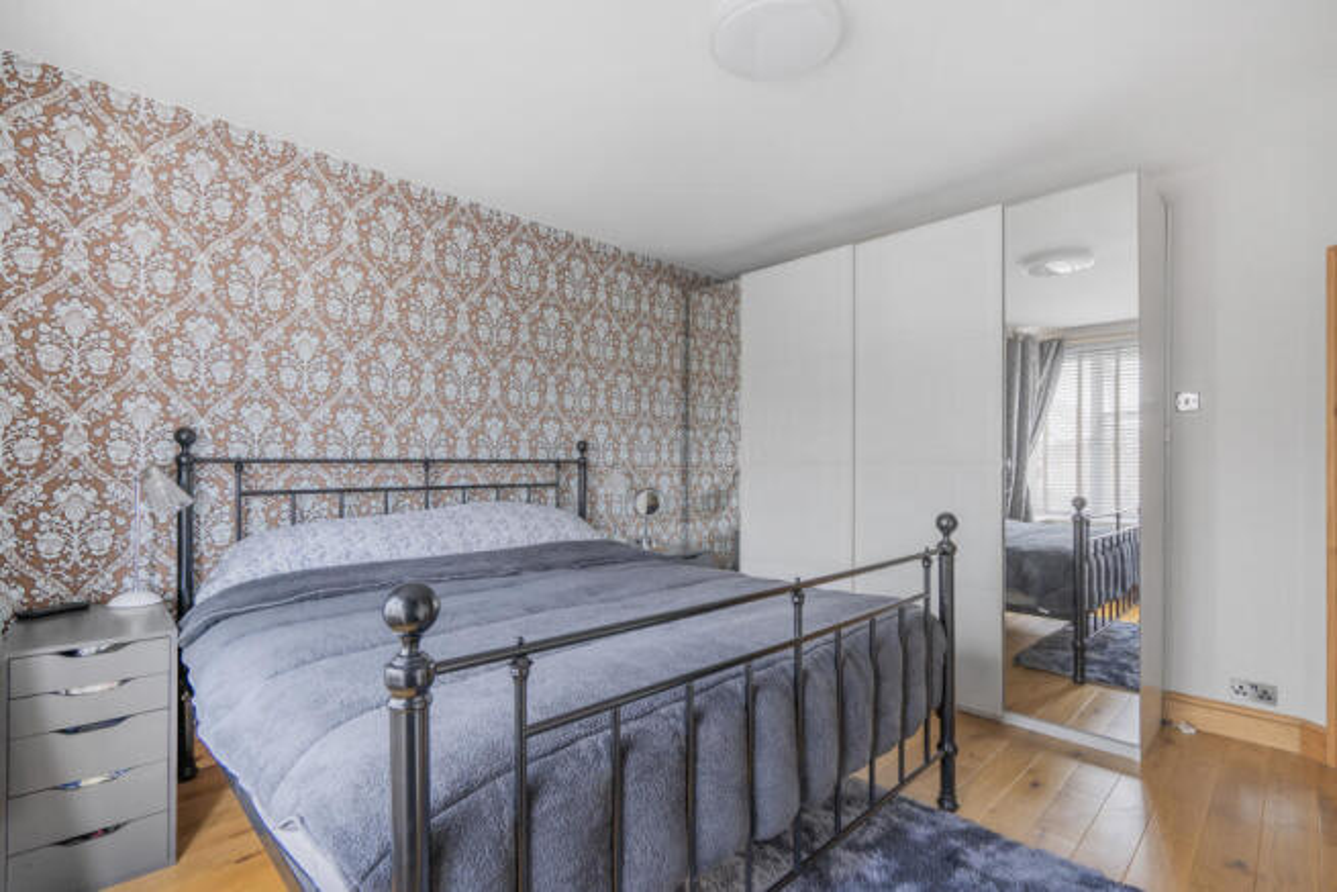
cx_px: 668
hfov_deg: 96.7
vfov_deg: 73.8
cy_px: 446
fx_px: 594
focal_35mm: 16
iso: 160
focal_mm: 16
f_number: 9
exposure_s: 1/4
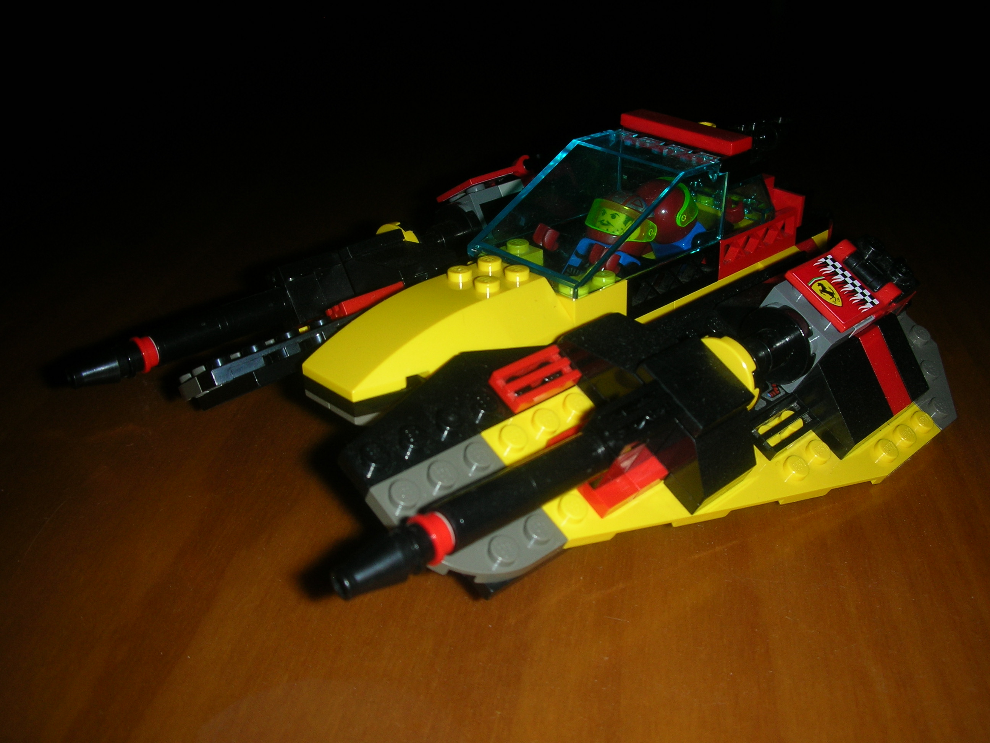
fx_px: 1001
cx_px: 495
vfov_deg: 40.7
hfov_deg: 52.6
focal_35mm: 35
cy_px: 372
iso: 50
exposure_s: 1/60.1
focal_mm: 5.8
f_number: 8.5
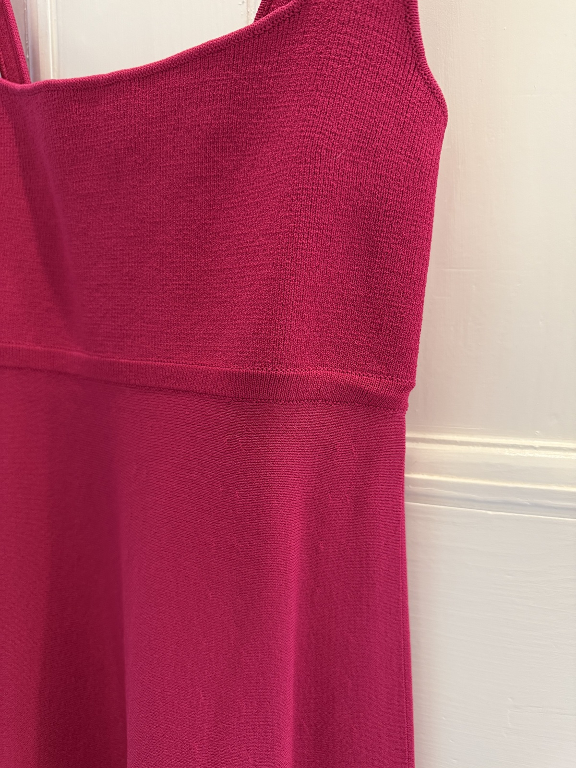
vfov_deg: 71.6
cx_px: 288
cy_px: 384
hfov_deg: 56.8
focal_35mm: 24
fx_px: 532
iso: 250
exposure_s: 1/60
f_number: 1.78
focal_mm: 6.76
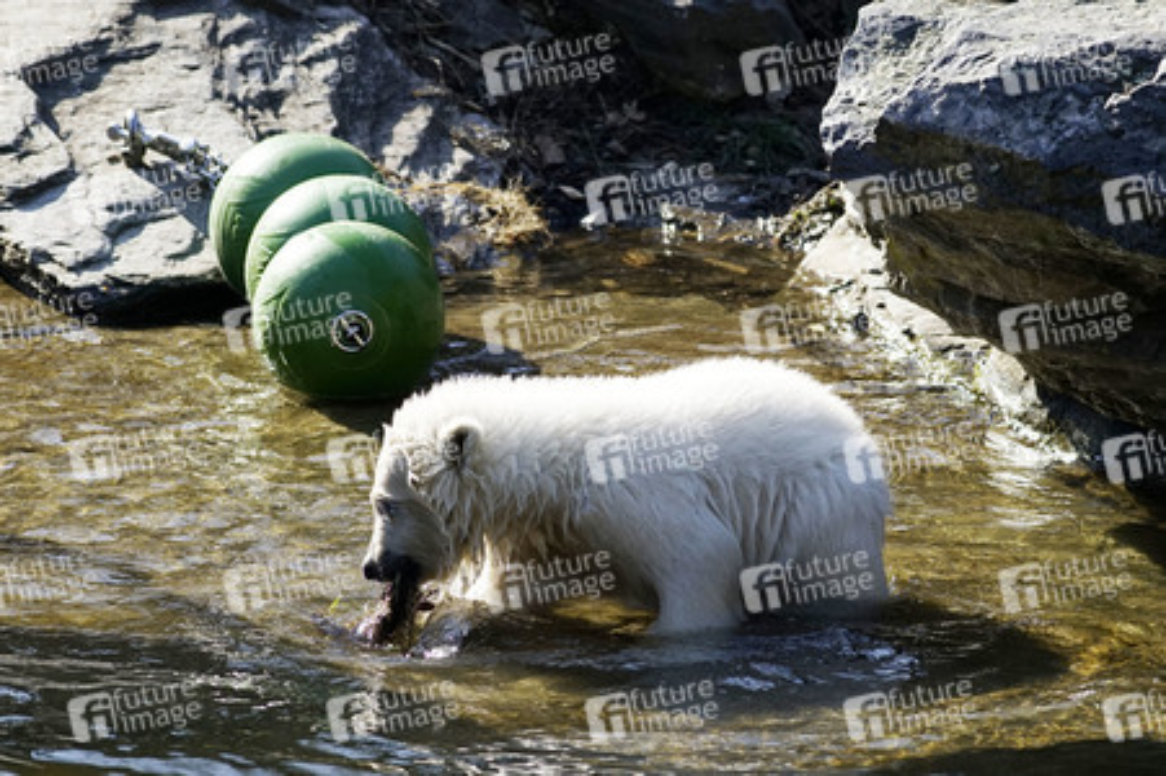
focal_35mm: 200
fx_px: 6473
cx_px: 583
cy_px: 388
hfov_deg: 10.3
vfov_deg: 6.9
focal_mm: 200
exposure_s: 1/1250
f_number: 6.3
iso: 640
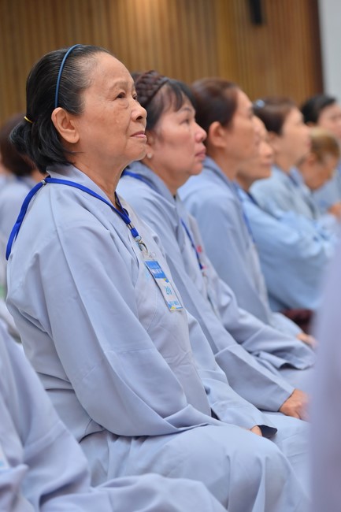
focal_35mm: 120
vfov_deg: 17.1
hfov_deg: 11.4
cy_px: 256
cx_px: 170
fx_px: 1706
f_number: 4.5
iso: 1000
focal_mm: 120
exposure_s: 1/80
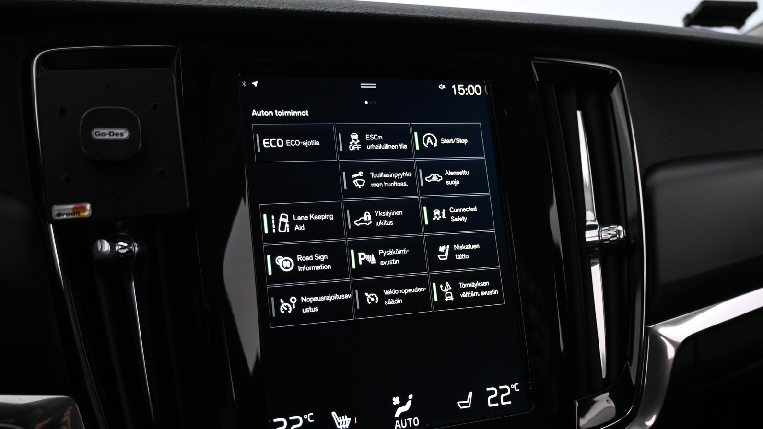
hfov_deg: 59.8
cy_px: 255
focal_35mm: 33
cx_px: 385
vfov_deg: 35.7
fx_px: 664
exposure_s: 1/30
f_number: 3.8
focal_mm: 20.5
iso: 1800
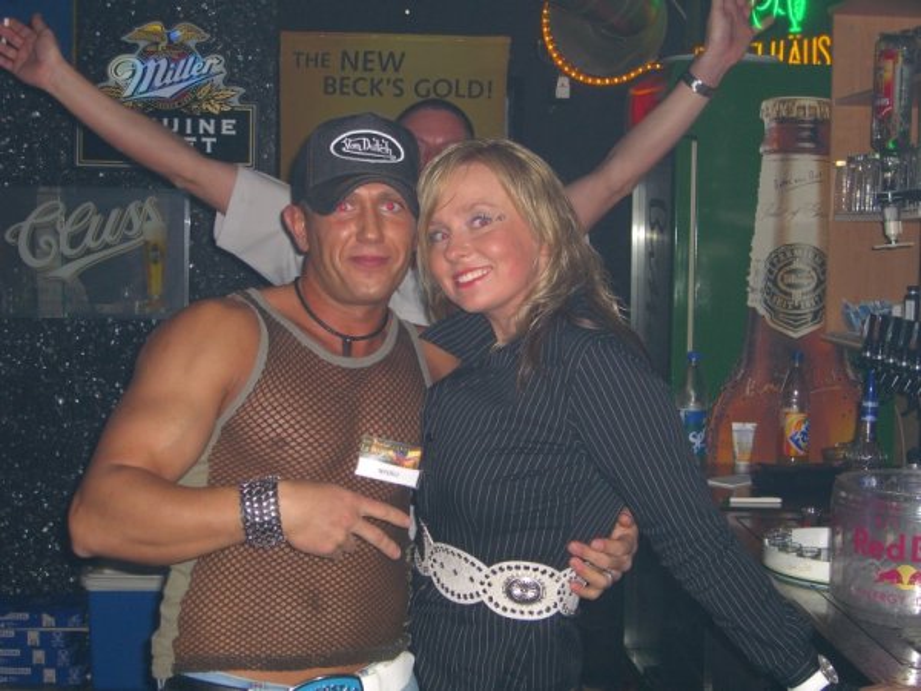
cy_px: 346
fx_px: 1517
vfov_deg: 25.7
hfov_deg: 33.8
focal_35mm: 57
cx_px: 460
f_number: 3.6
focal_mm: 11.8
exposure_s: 1/60
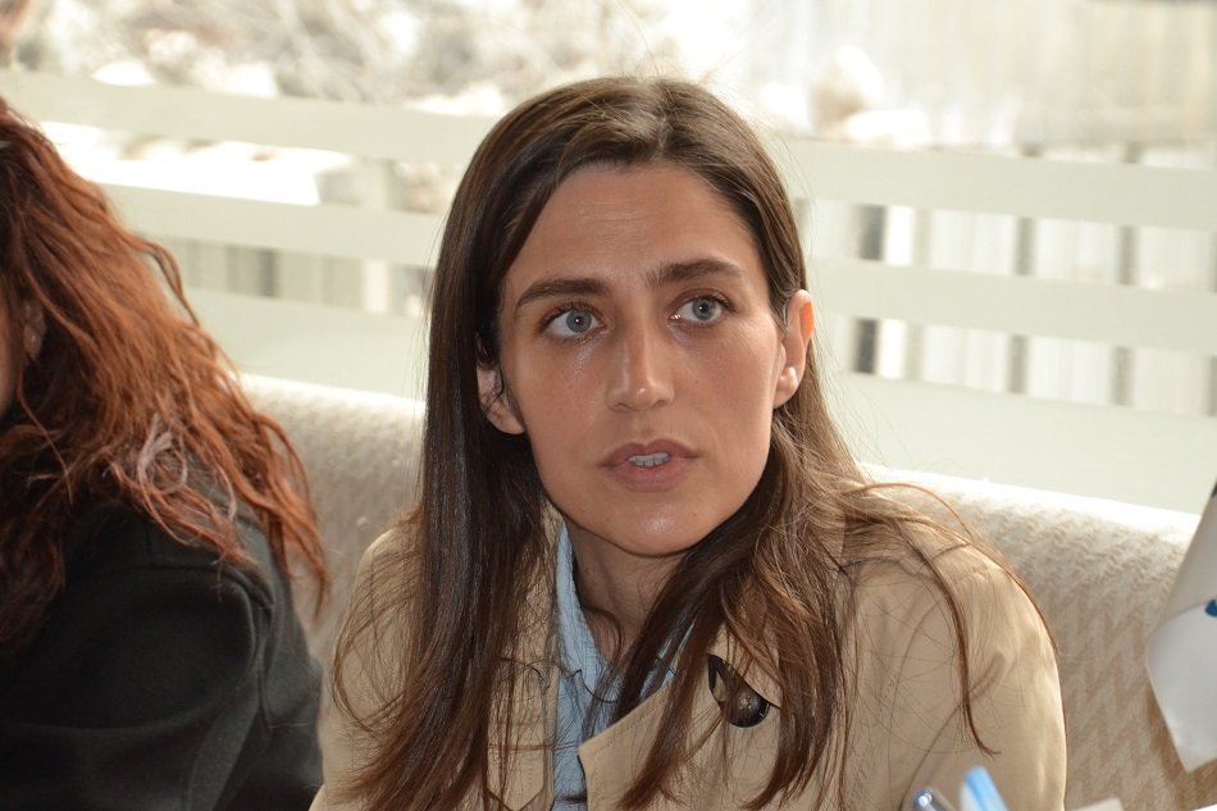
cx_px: 608
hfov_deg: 16.1
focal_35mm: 128
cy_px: 406
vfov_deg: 10.8
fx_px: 4309
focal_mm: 85
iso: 1100
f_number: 5.6
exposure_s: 1/60
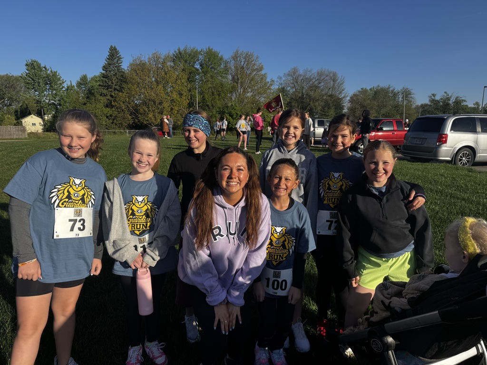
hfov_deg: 71.6
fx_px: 338
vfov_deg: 56.8
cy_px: 182
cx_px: 244
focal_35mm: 24
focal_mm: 6.76
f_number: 1.78
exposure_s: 1/4310
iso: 80
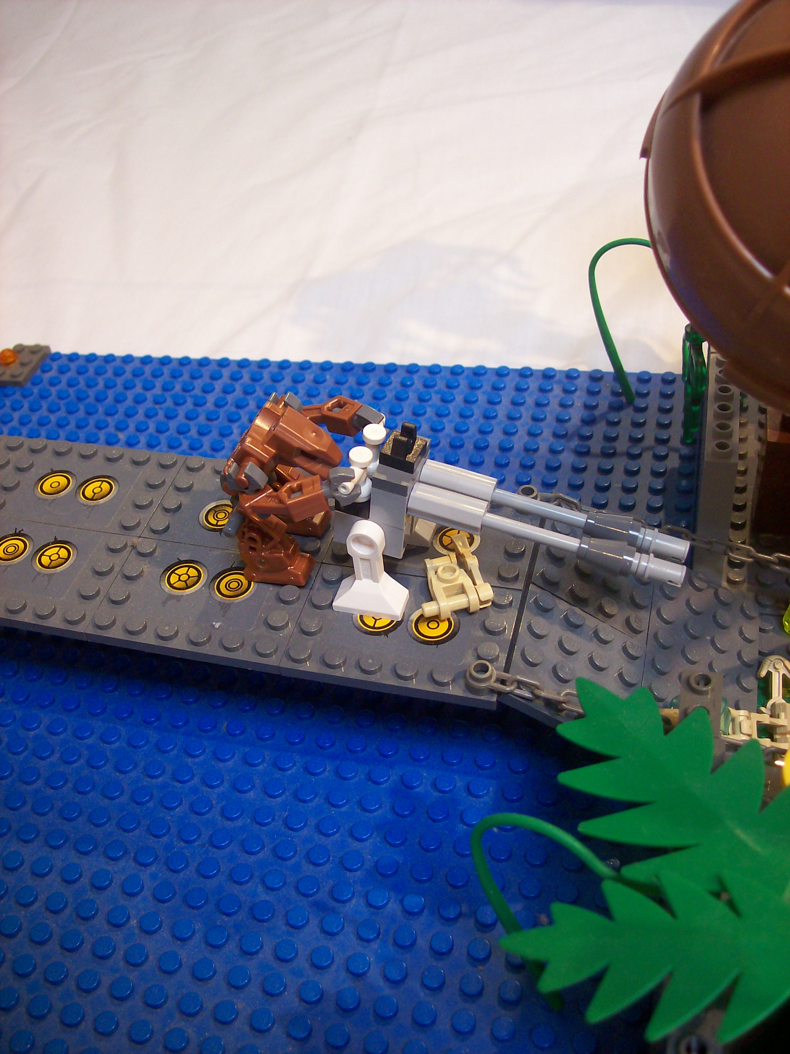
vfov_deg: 51.4
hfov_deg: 39.6
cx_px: 395
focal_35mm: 36
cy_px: 527
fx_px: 1096
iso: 80
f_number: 2.7
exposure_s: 1/38.3
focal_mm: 6
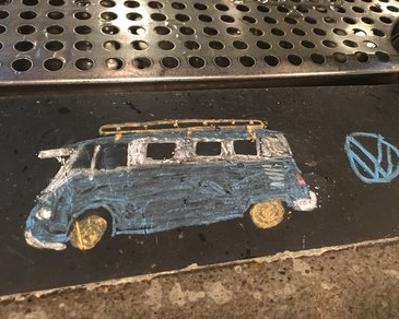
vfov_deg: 47.1
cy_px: 160
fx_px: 366
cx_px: 207
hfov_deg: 57.2
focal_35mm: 31
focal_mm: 4.15
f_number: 2.2
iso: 320
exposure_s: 1/15
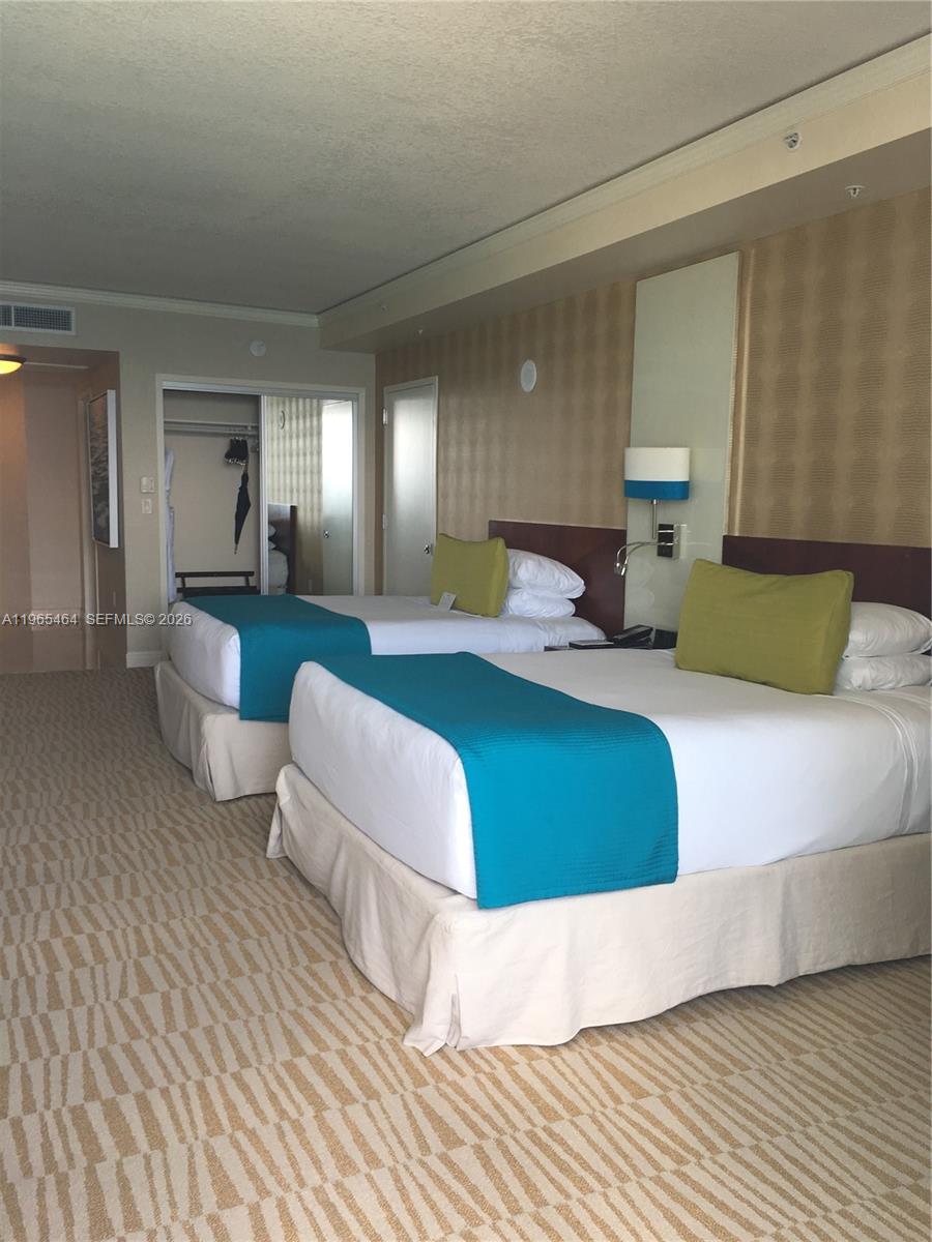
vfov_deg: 61.7
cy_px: 621
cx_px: 466
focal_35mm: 29
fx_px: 1041
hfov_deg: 48.2
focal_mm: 4.15
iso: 25
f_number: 2.2
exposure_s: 1/60
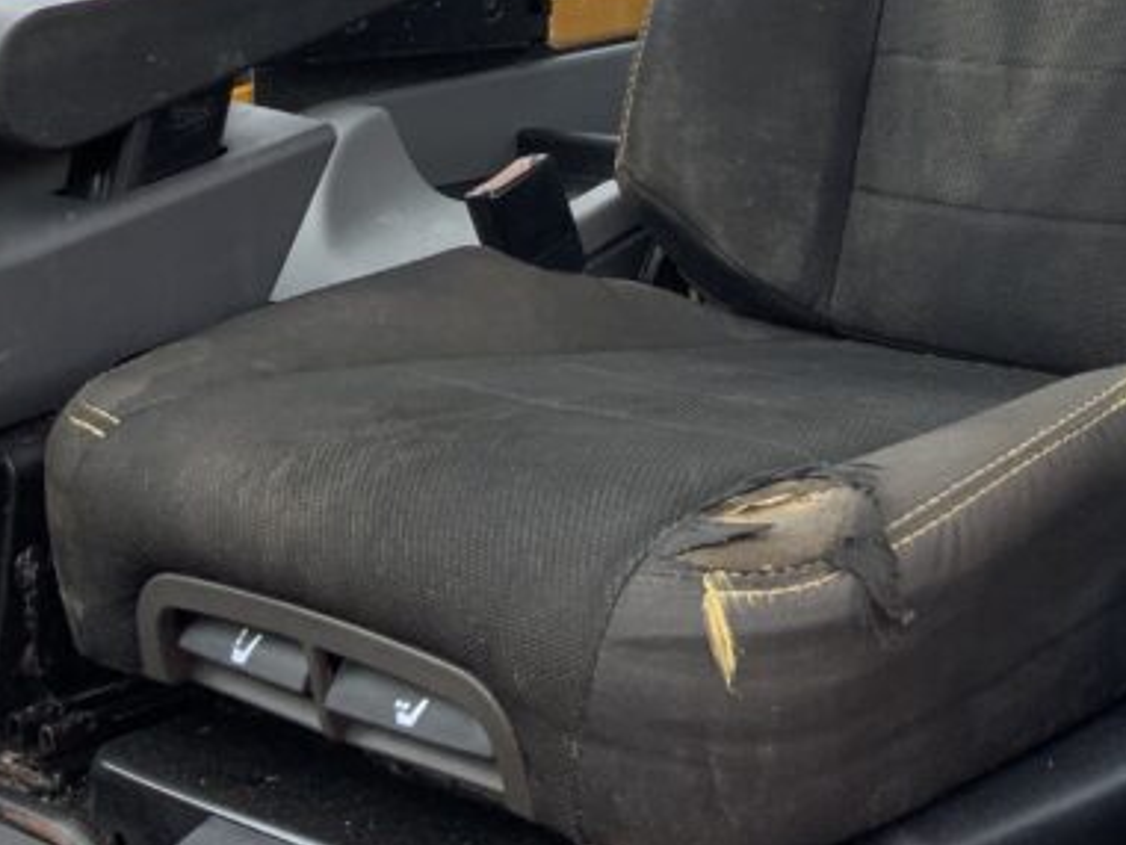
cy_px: -30
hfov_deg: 24.2
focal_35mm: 78
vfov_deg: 18.4
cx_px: 1055
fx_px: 2538
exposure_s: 1/322
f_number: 1.8
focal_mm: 3
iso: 16
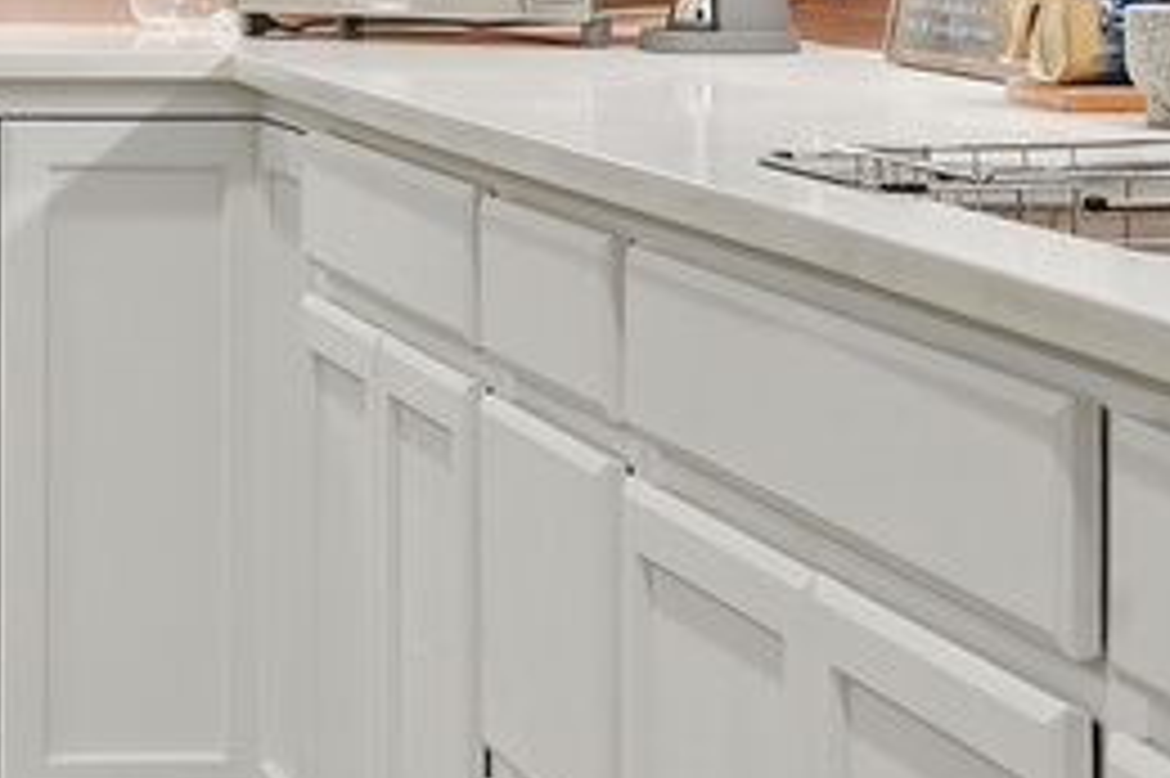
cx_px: -436
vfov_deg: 9.7
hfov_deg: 14.2
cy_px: -247
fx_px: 4482
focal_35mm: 138
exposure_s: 1/80
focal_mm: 35
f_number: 9
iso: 500
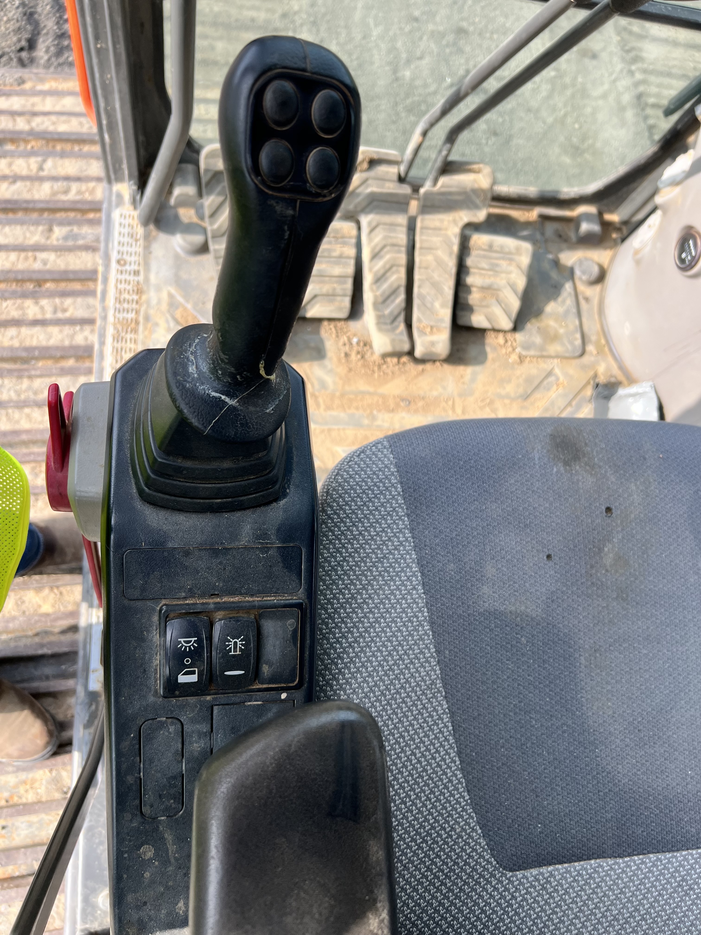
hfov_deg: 53.1
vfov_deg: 67.3
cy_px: 468
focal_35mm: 26
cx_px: 350
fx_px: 702
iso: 50
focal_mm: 5.7
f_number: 1.5
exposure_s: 1/924
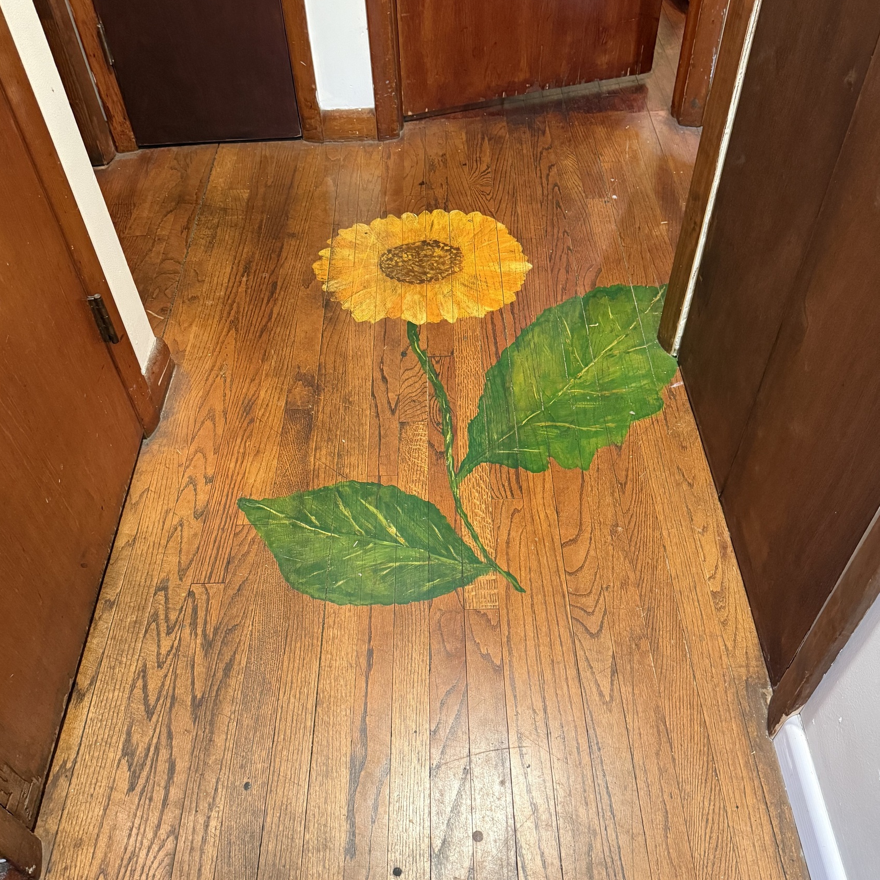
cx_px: 433
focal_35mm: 29
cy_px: 502
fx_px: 834
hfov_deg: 55.6
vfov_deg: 55.4
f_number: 1.78
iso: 800
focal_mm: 6.76
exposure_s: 1/60
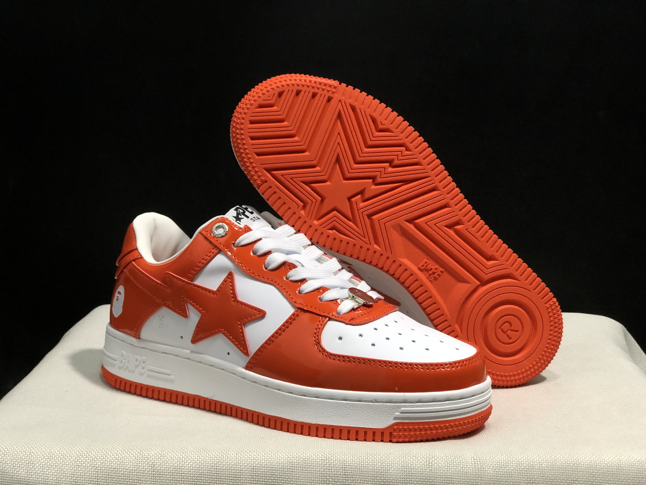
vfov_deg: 25.7
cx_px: 323
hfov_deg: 33.8
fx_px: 1064
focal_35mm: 57
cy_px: 242
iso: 80
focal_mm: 6.6
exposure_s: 1/30
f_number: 2.8
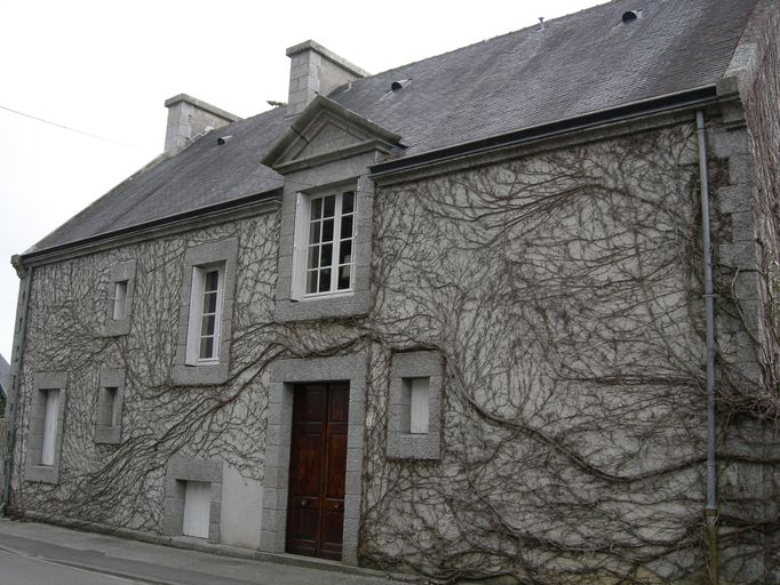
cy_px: 292
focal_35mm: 36
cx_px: 390
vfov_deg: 39.7
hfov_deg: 51.3
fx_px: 811
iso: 64
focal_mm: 7.5
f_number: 4.3
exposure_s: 1/143
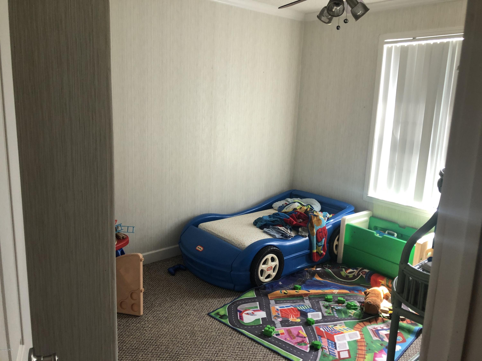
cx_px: 241
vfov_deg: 49.7
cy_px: 180
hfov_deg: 63.4
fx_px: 390
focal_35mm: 28
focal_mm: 3.99
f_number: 1.8
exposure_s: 1/24
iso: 32
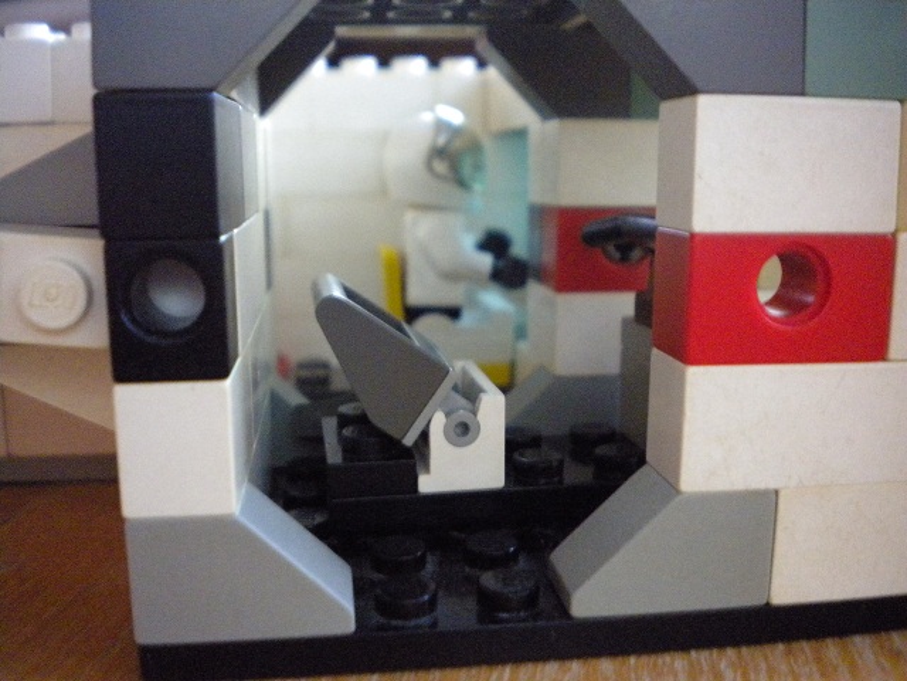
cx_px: 454
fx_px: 917
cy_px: 340
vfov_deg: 40.7
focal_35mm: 35
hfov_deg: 52.6
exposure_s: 1/7
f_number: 3.1
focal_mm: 6.3
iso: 800
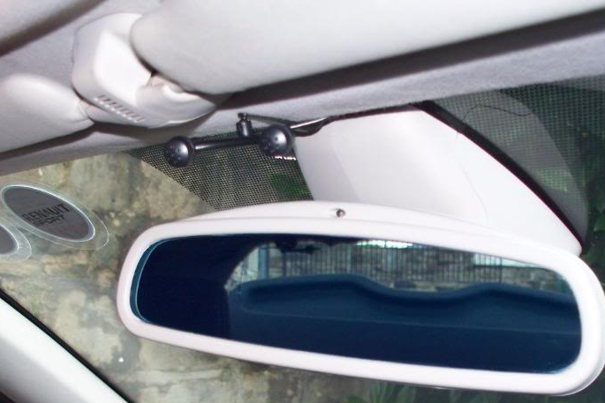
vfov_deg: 23.8
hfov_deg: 35.6
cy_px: 325
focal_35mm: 56
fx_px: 941
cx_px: 299
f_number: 2.8
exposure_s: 1/30
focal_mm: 7.5
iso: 200
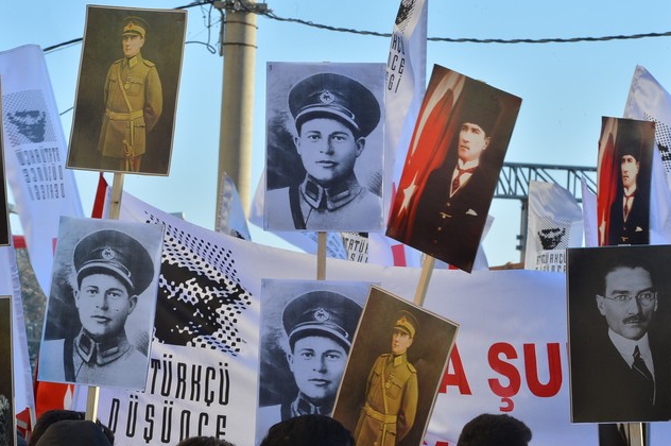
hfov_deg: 9.0
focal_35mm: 228
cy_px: 238
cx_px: 378
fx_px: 4245
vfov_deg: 6.0
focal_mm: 180
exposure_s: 1/160
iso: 800
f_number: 22
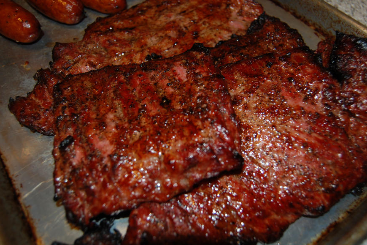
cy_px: 124
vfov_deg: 42.3
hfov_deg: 60.3
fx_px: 316
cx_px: 189
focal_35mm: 31
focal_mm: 20
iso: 320
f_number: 3.8
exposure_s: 1/60
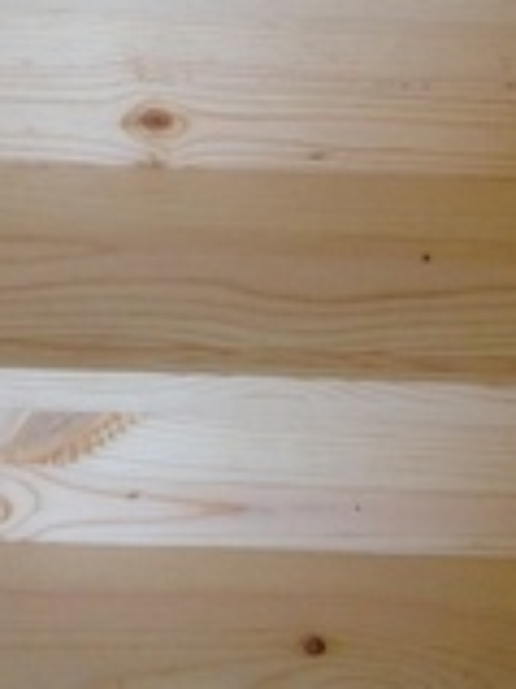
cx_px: 178
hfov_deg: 16.7
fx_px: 1751
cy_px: 82
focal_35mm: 88
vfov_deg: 21.8
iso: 200
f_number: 2.4
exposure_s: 1/20
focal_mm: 4.28
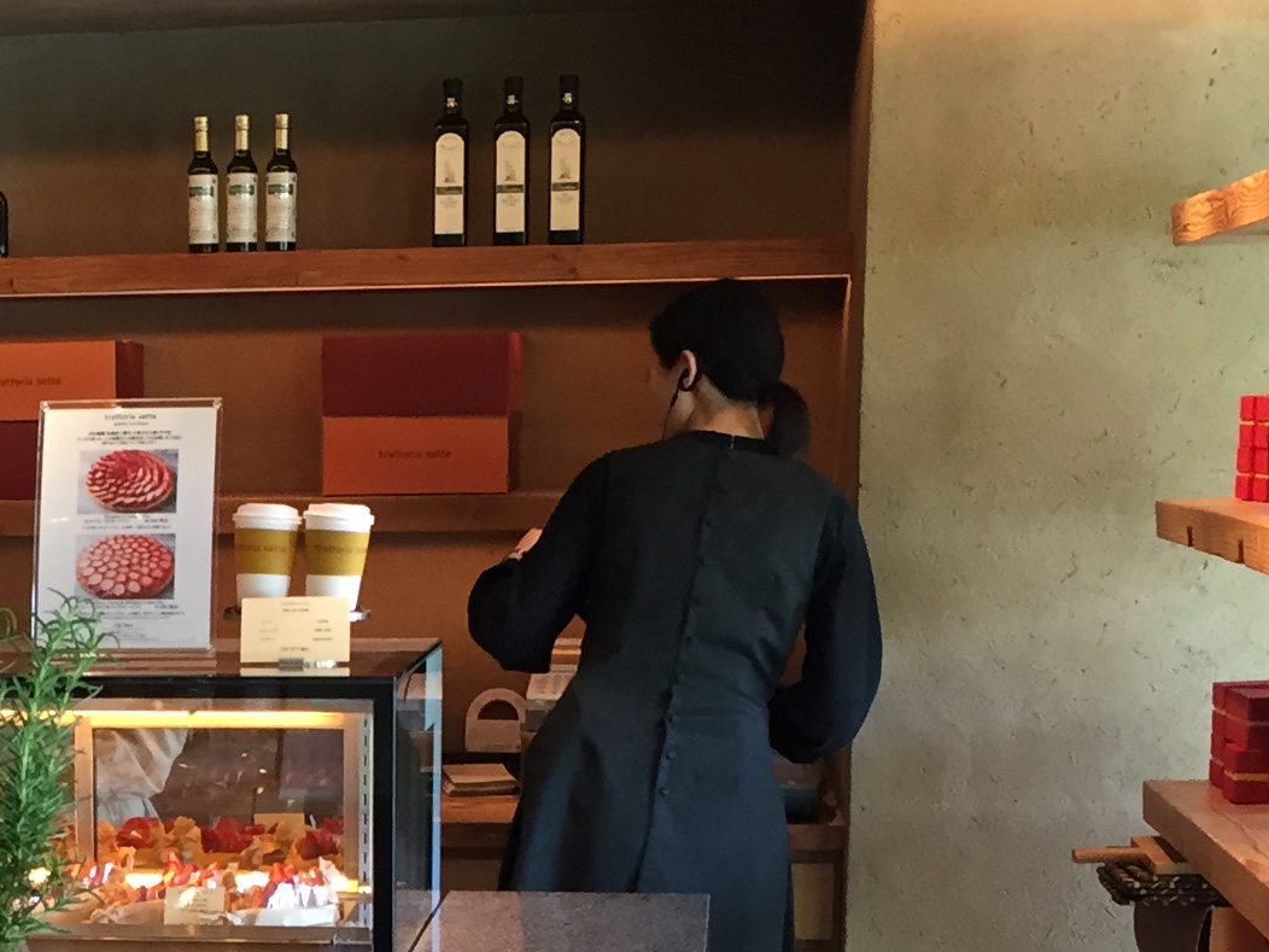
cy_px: 1008
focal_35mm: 90
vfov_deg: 16.0
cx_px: -16
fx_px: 3299
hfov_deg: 21.0
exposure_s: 1/30
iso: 80
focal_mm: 4.15
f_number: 2.2
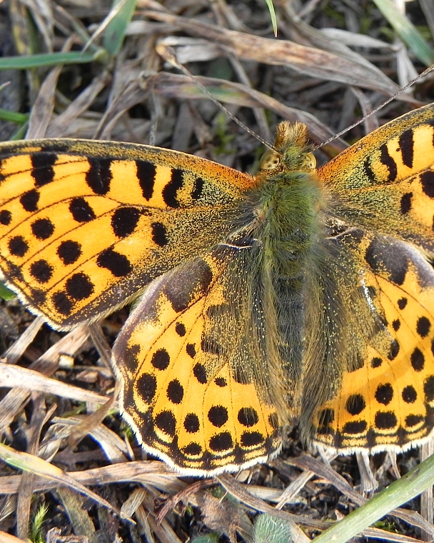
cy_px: 273
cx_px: 311
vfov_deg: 14.0
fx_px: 2216
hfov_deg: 11.2
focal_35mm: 138
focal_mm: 18.8
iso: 160
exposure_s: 1/157
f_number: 4
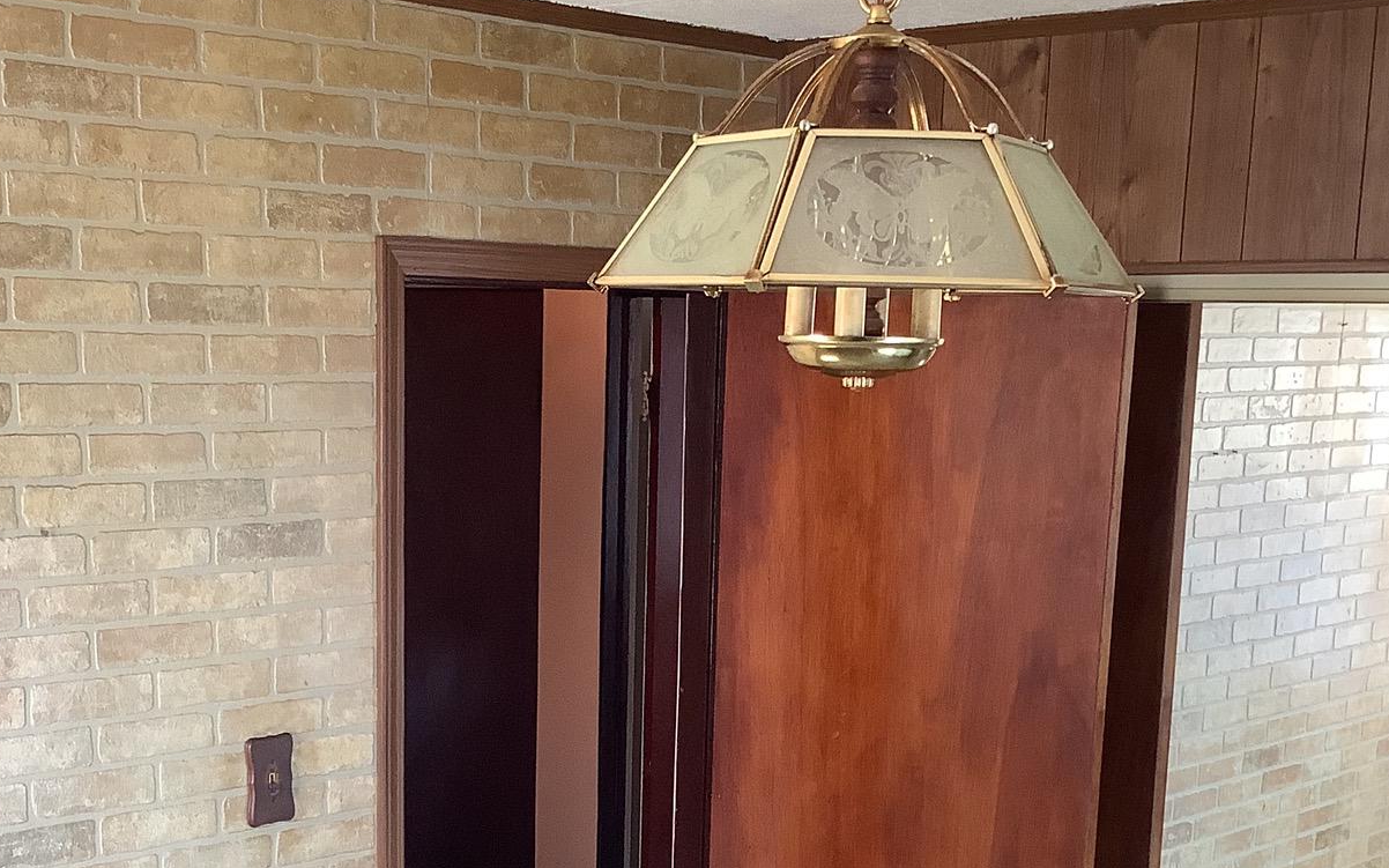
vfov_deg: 22.6
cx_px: 574
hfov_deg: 36.2
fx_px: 2120
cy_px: 759
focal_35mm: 56
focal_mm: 3.3
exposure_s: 1/60
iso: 100
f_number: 2.4
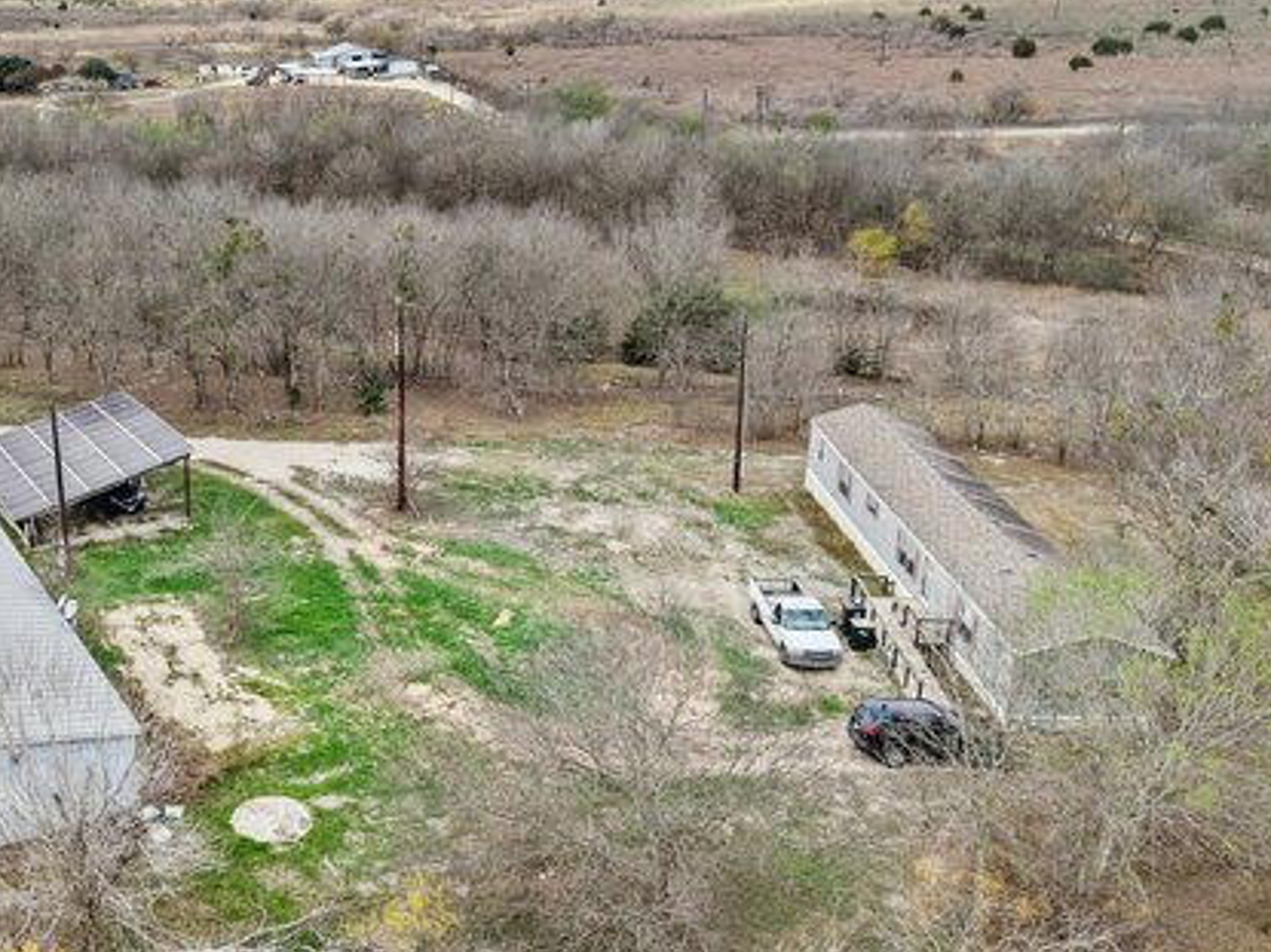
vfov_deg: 38.5
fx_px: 1358
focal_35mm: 37
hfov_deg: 48.4
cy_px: 392
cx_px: 331
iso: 200
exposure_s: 1/2500
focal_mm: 8.7
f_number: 1.8
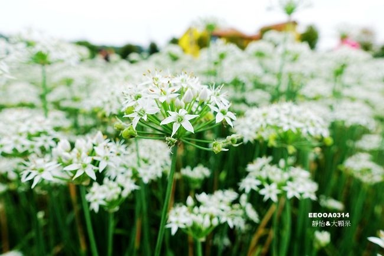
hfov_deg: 73.8
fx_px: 256
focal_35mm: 24
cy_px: 128
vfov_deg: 53.1
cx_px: 192
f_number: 4
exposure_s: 1/500
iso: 125
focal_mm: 8.8
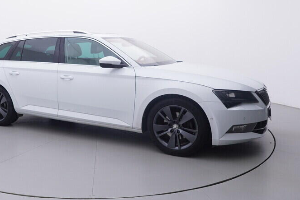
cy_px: 83
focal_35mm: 35
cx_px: 99
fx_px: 290
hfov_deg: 53.6
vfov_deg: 38.0
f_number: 5
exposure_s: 1/80
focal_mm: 15
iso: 200
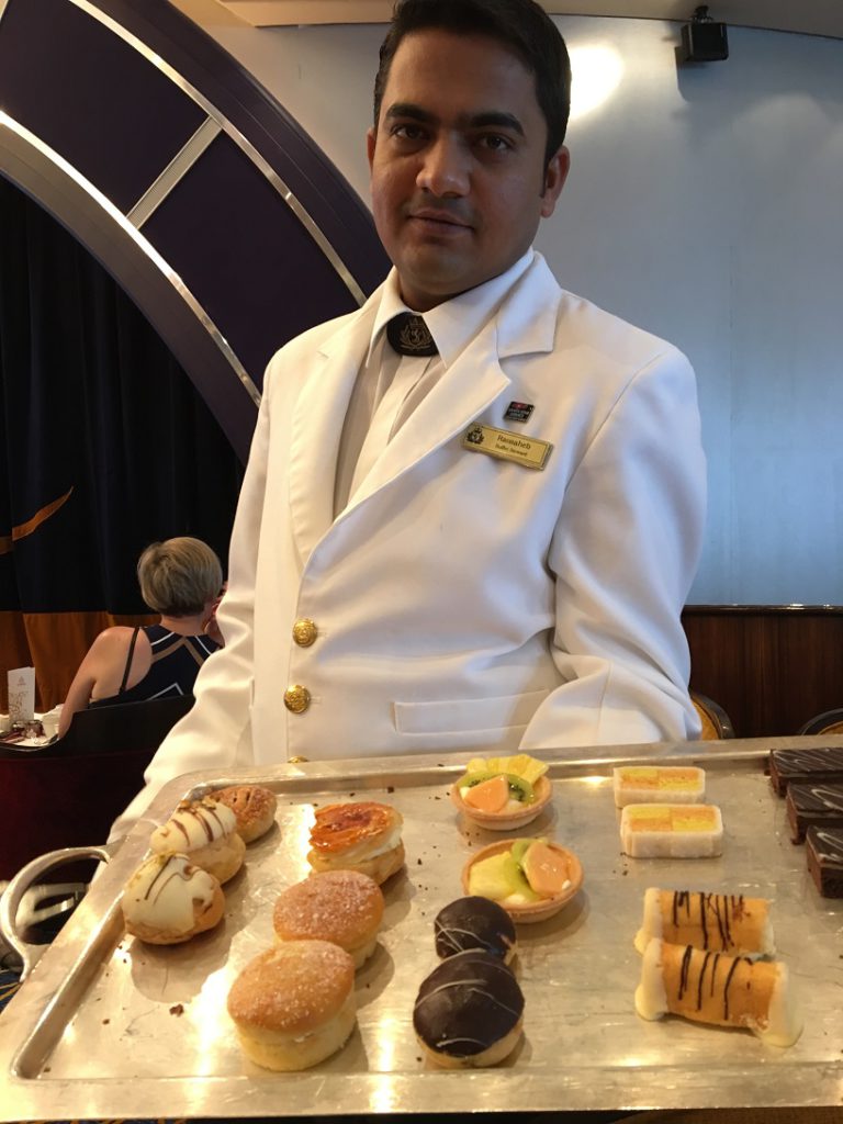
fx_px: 942
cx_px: 422
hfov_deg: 48.2
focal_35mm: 29
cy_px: 562
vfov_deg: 61.7
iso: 125
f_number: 2.2
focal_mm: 4.15
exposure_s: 1/33
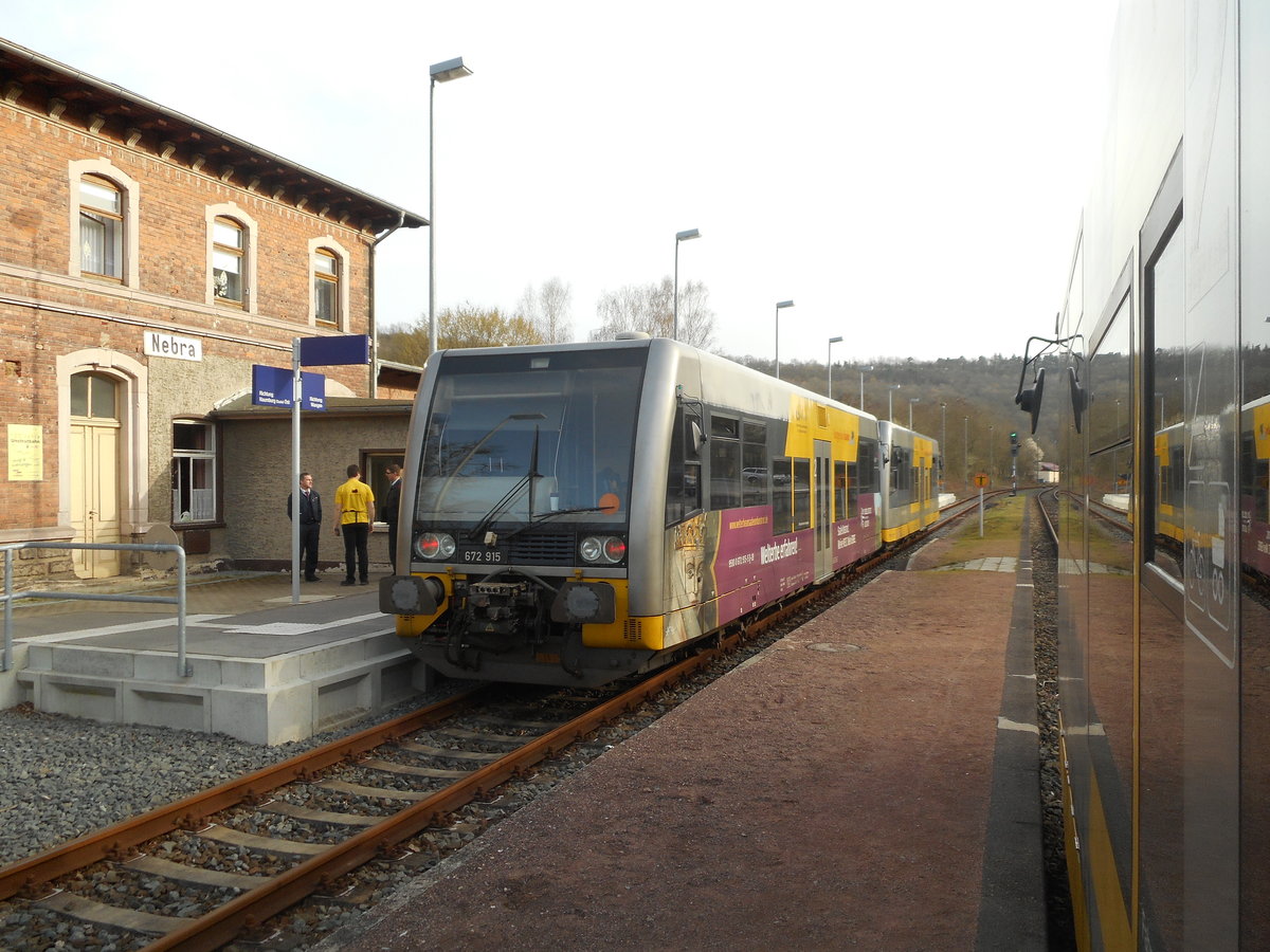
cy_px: 476
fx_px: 1064
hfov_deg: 61.7
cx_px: 635
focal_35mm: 29
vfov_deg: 48.2
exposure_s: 1/200
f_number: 4
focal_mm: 5.2
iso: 80
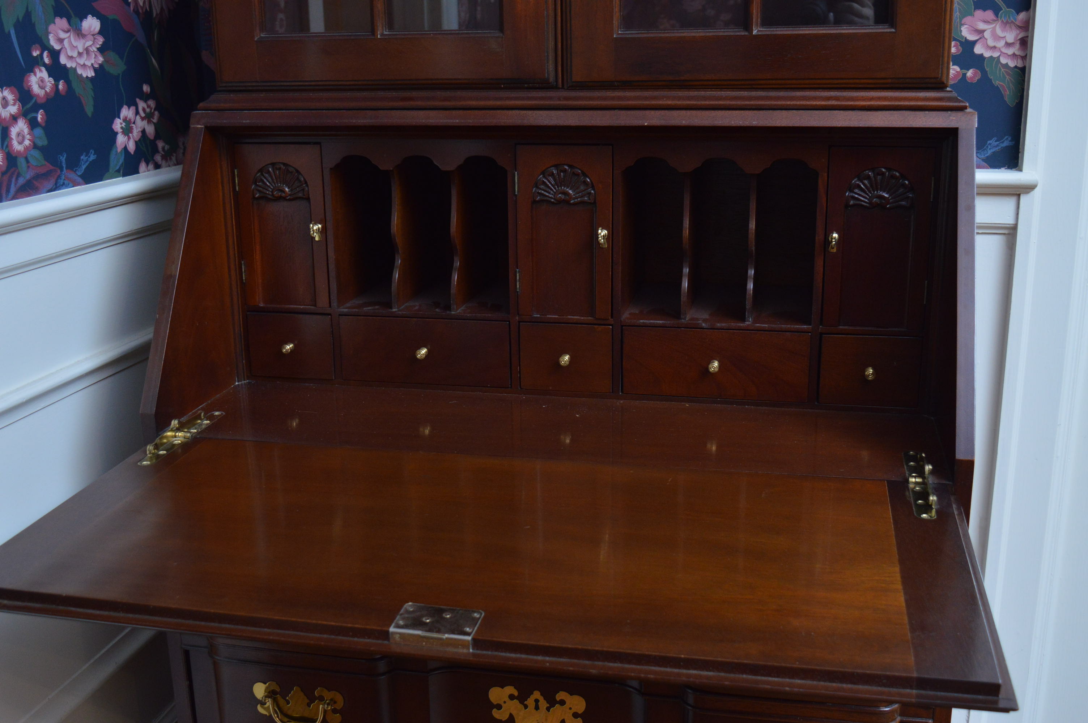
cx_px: 544
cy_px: 362
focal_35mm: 39
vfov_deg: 34.1
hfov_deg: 49.6
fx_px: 1178
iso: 800
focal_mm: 26
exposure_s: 1/50
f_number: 5.6
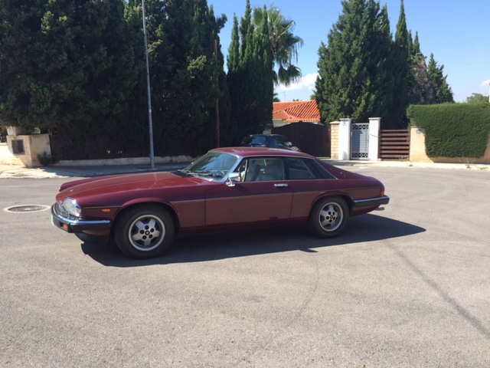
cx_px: 245
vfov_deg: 48.2
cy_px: 184
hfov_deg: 61.7
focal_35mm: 29
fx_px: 411
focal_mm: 4.15
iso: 32
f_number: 2.2
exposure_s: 1/791
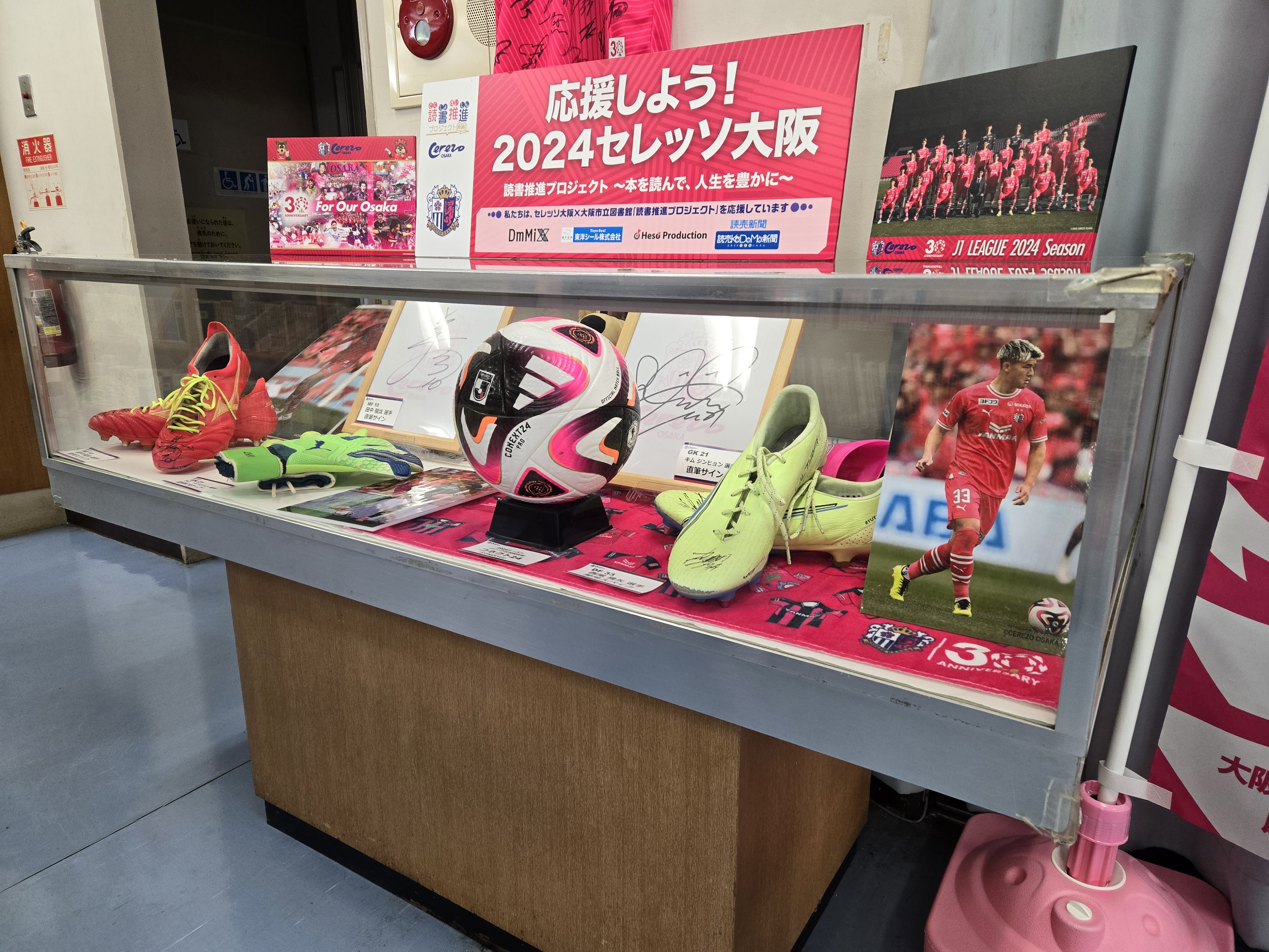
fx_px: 843
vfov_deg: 58.9
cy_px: 476
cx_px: 634
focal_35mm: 23
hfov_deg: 73.9
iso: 200
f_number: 1.8
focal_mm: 5.4
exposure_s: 1/120
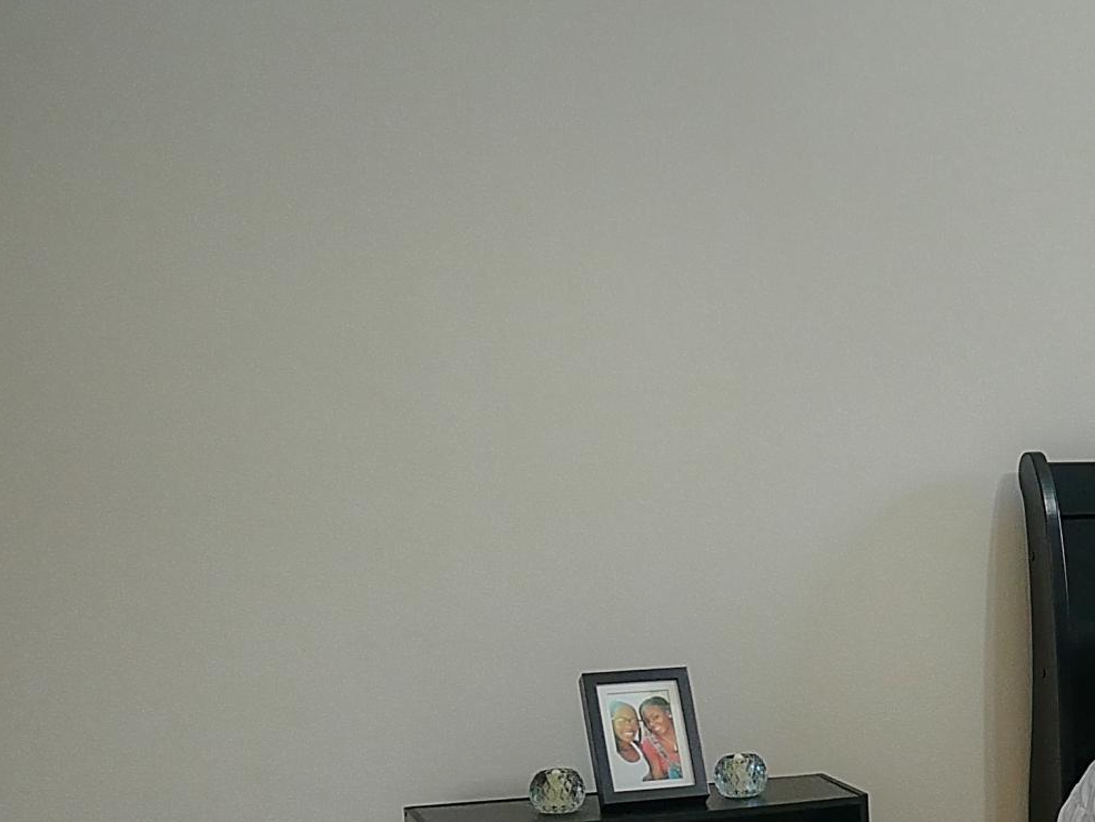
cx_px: 1376
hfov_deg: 23.8
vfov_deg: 19.6
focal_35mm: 73
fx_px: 2310
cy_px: 807
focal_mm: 12
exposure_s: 1/80
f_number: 3.5
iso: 1600
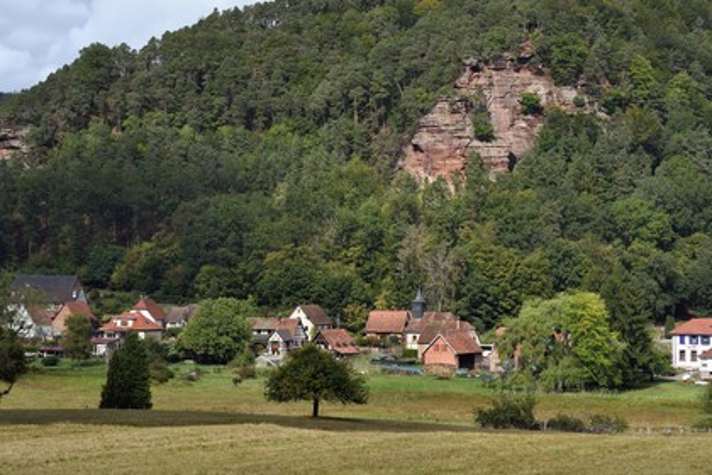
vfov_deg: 13.0
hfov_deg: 19.5
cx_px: 356
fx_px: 2077
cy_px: 238
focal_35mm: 105
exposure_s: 1/320
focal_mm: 105
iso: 200
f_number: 9
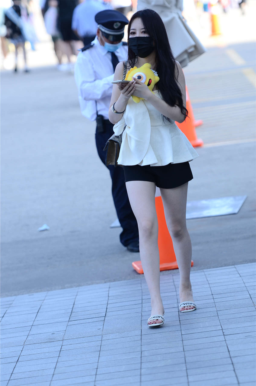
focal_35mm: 202
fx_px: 2169
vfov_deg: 10.2
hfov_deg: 6.8
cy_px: 193
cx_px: 128
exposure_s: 1/800
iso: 320
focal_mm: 135
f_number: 2.8
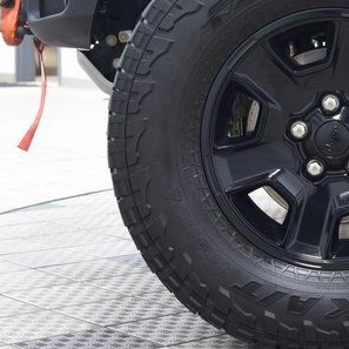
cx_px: 340
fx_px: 1255
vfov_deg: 15.8
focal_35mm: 110
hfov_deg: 15.6
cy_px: 136
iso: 1400
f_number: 6.3
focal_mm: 40
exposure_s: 1/15
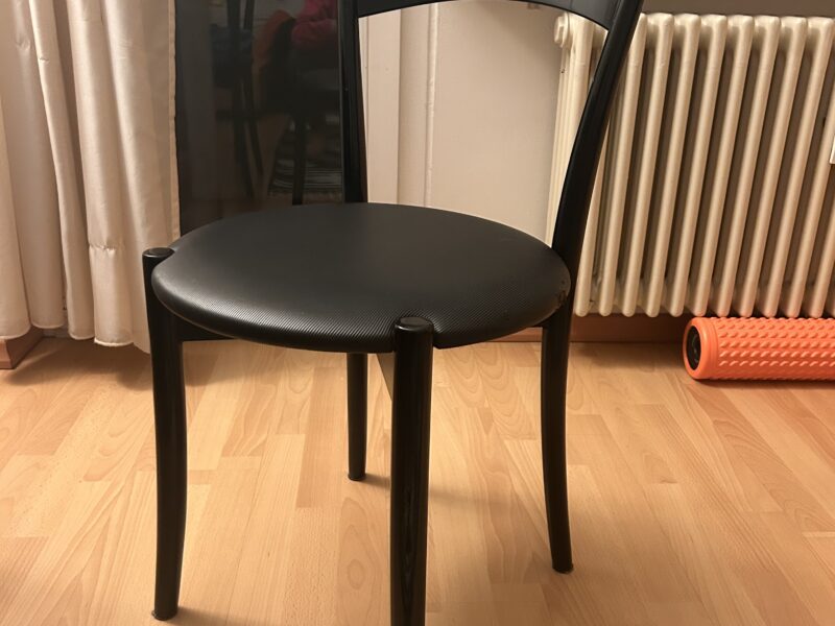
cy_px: 313
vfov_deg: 53.1
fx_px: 627
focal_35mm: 26
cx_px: 418
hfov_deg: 67.3
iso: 500
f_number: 1.5
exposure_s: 1/50
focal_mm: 5.7
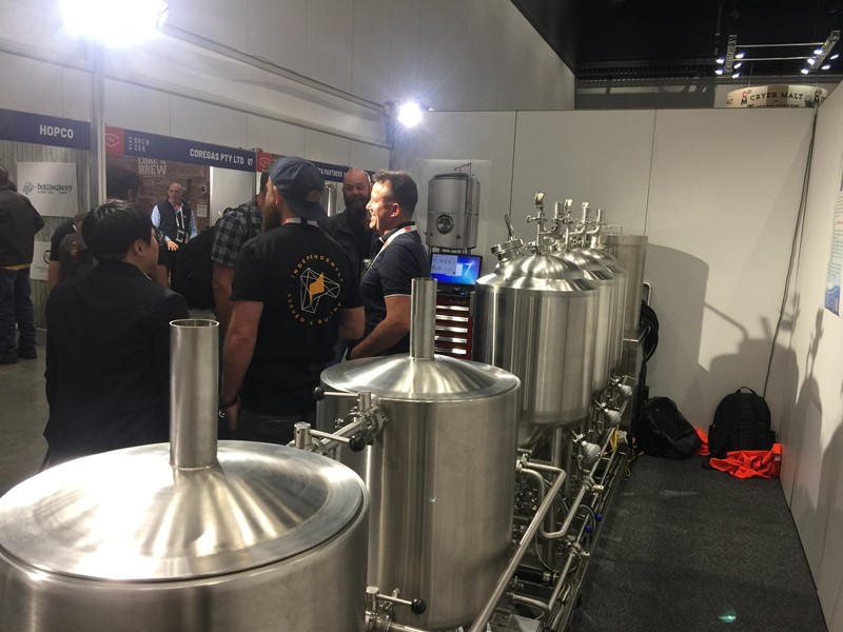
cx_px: 422
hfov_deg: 61.7
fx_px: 706
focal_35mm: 29
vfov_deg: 48.2
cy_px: 316
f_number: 2.2
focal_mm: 4.15
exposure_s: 1/33
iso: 40
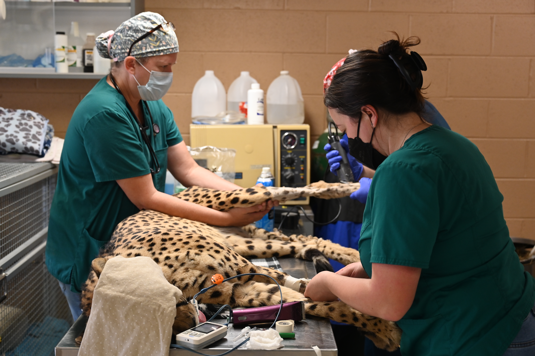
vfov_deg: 27.5
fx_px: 728
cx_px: 268
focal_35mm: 49
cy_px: 178
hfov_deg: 40.4
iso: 1600
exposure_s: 1/125
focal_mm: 49
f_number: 4
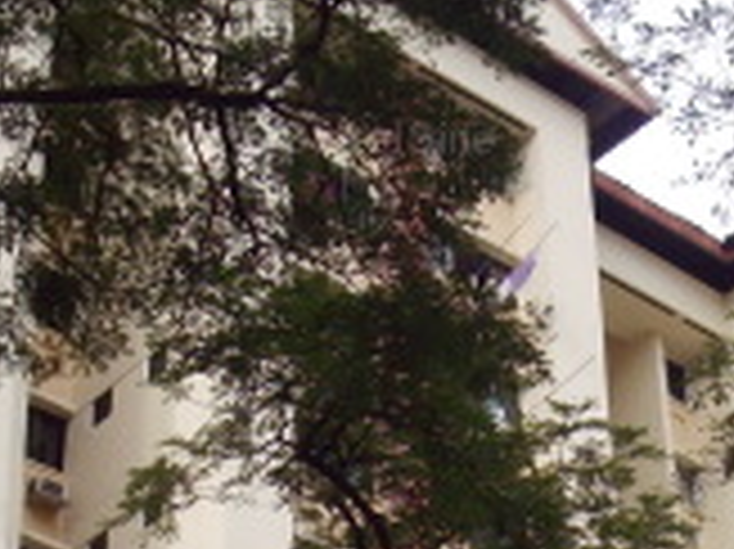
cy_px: 594
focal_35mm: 125
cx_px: 572
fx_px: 2649
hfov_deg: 15.7
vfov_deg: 11.7
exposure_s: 1/200
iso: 80
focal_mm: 6.2
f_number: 5.6
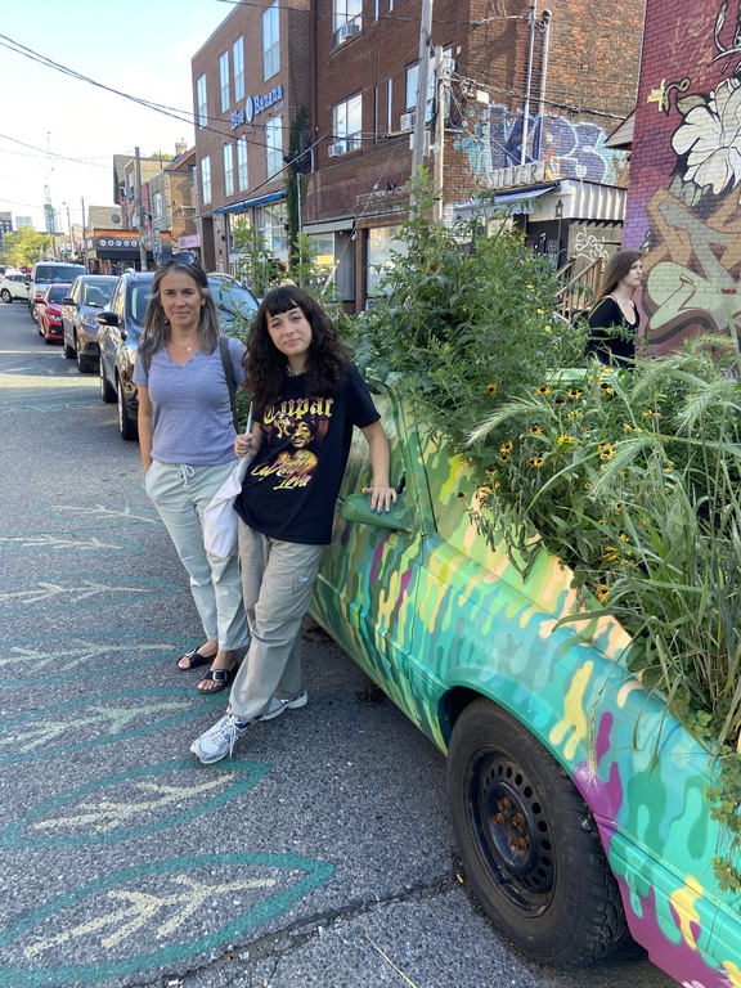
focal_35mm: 26
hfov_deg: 53.1
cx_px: 370
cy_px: 494
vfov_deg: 67.3
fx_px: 742
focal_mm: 4.25
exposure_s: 1/179
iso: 32
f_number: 1.8
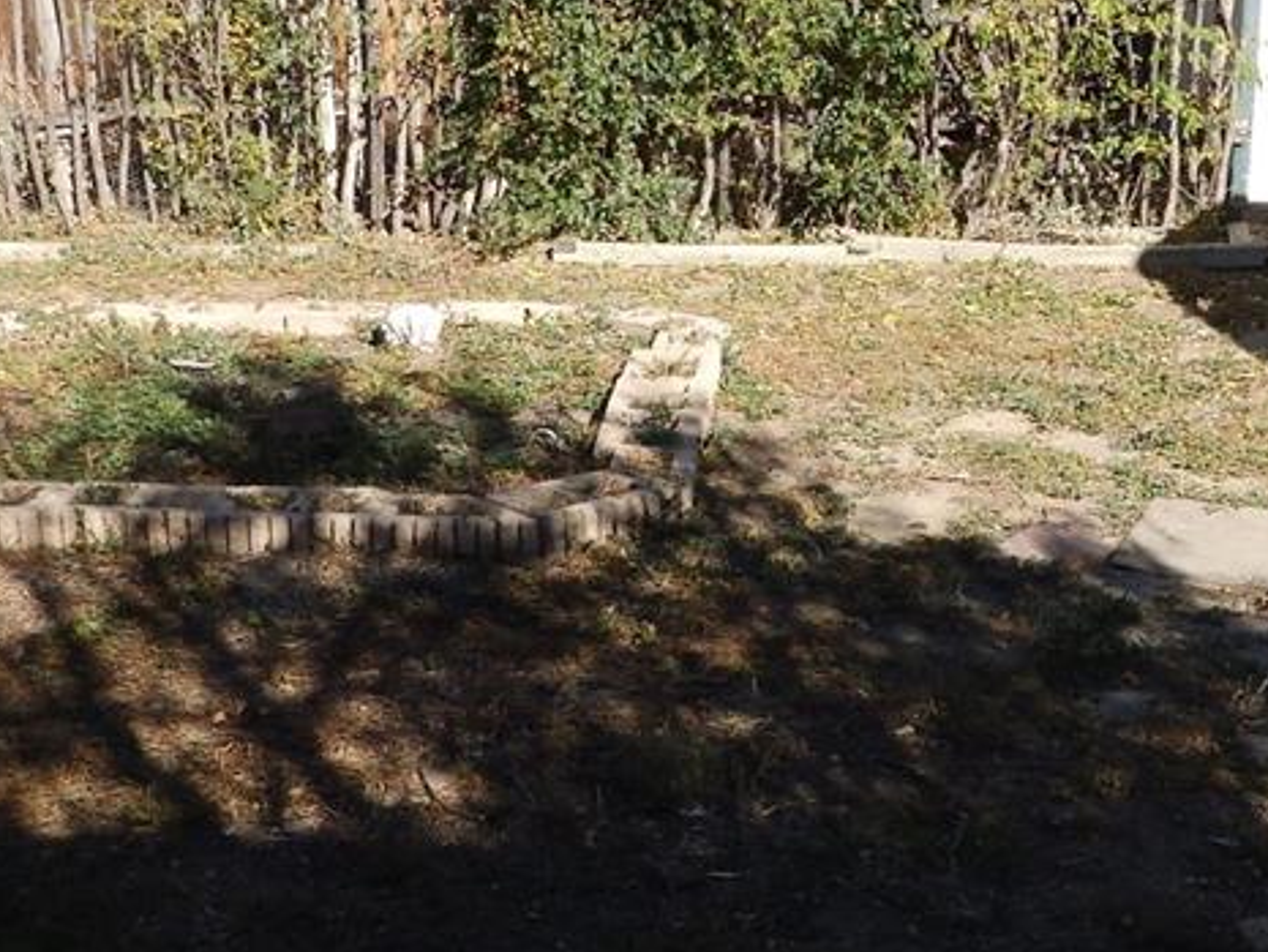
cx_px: 815
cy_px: 495
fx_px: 2015
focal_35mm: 55
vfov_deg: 26.6
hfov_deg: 34.7
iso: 80
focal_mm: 4.6
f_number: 4.5
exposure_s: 1/320
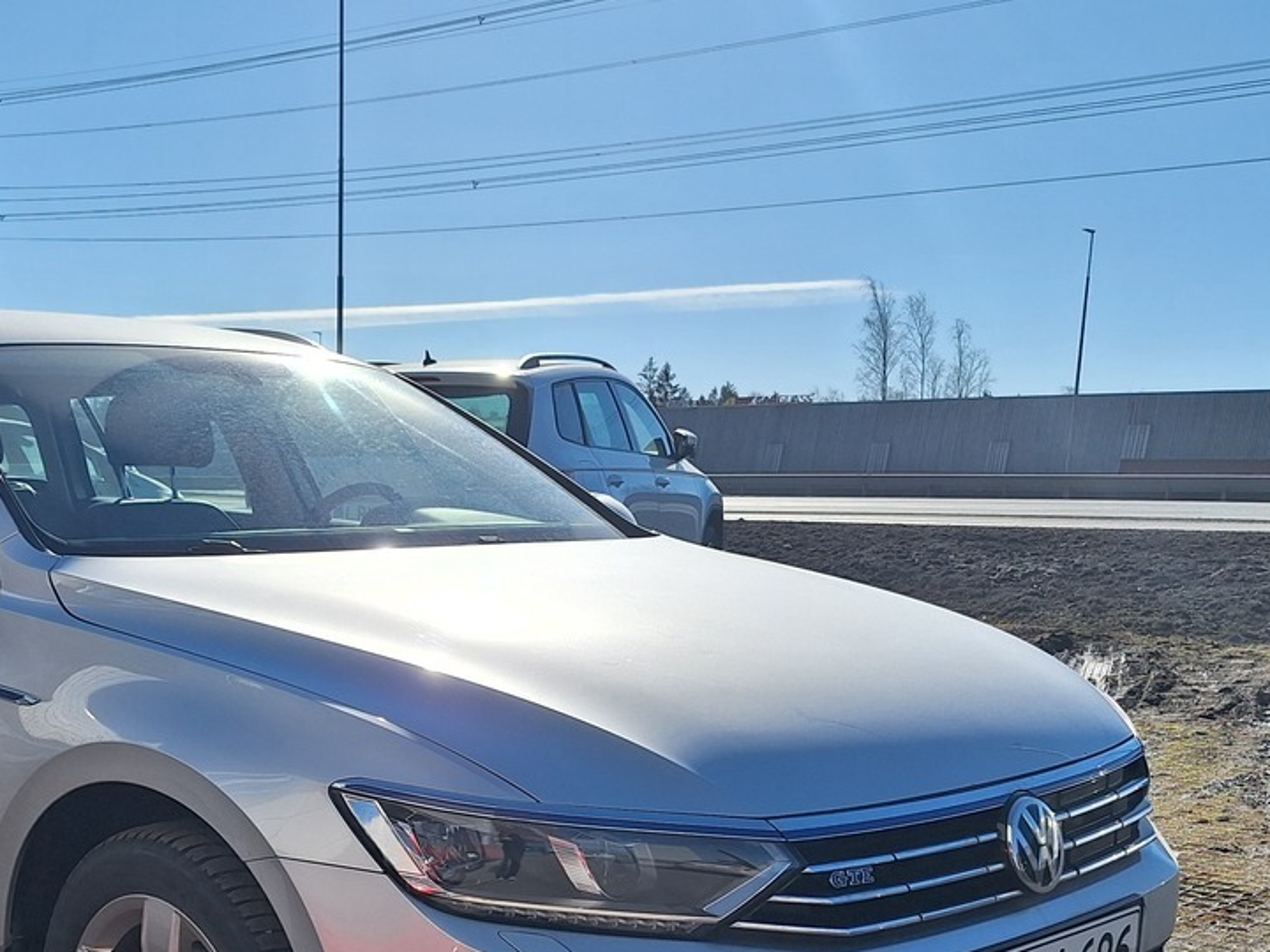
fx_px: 1688
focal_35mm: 46
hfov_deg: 40.6
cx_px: 407
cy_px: 852
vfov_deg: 30.2
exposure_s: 1/5102
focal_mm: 5.54
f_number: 1.8
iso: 40
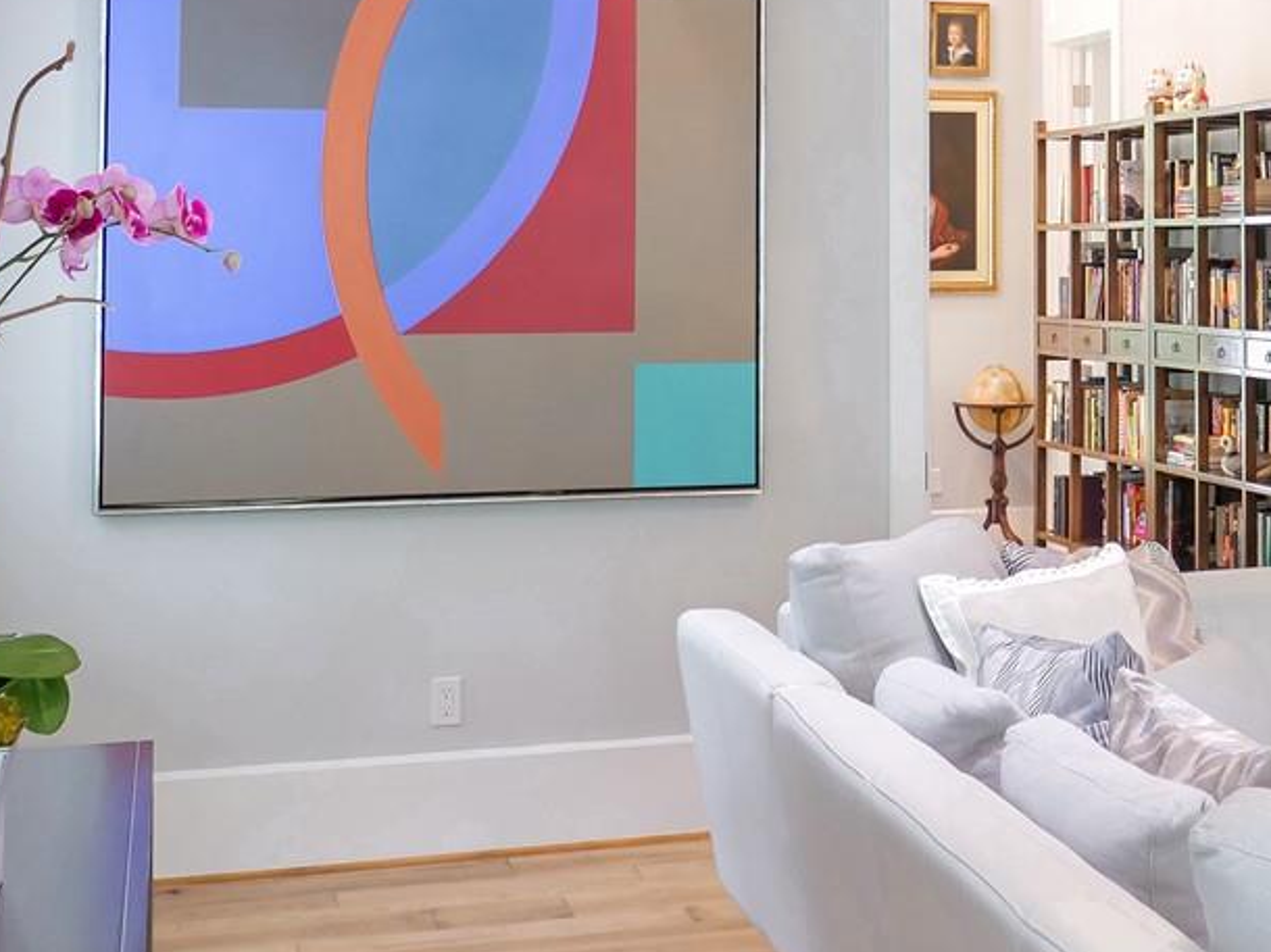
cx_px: 1073
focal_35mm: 63
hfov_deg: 29.8
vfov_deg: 22.9
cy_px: 152
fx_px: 2312
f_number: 2.8
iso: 400
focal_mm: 12
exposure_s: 1/25
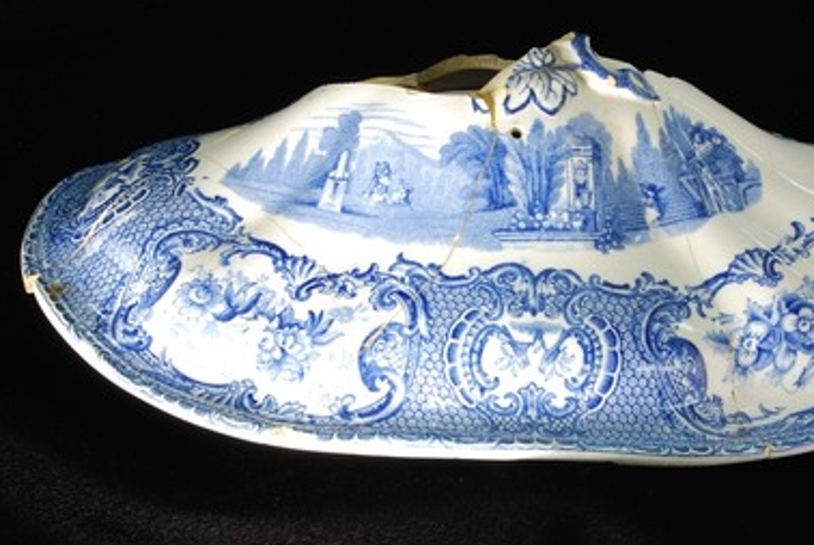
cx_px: 501
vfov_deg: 13.3
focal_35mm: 103
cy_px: 295
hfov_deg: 19.8
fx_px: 2332
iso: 200
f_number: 18
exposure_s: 1/1.6
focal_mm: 52
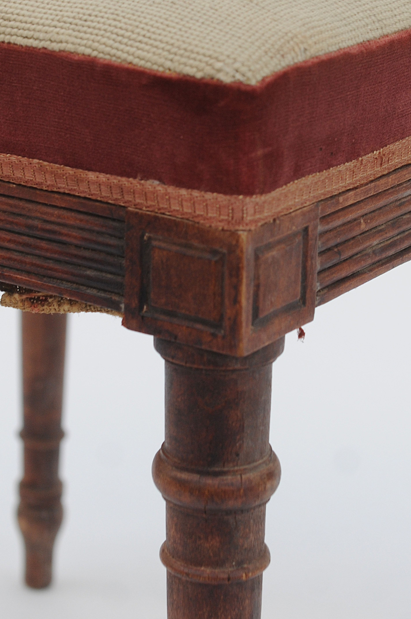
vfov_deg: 28.1
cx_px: 206
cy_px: 310
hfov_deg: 18.9
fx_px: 1236
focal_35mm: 72
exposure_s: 1/160
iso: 250
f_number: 4
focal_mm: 48
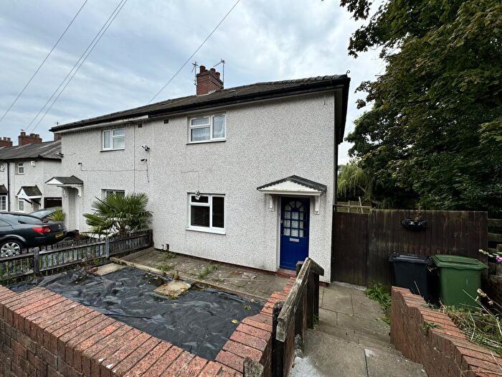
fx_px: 203
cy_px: 188
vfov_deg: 85.7
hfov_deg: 102.1
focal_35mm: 14
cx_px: 251
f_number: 2.2
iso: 40
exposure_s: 1/713
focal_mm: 2.22
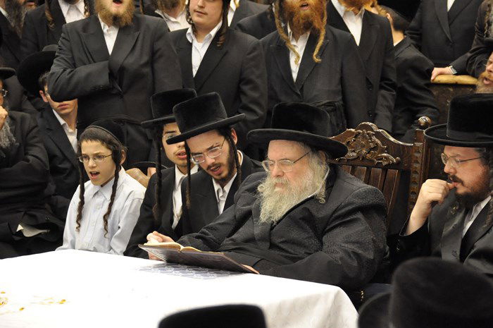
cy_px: 164
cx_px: 246
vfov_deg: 8.2
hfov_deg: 12.2
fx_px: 2298
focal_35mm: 168
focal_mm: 112
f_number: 5.6
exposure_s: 1/60
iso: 2500
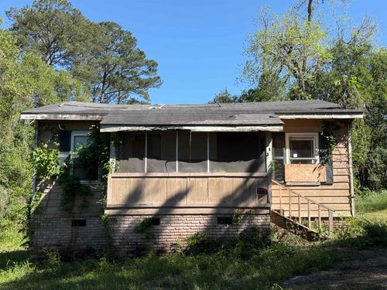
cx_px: 194
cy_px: 145
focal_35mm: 48
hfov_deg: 39.7
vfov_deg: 30.3
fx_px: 537
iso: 64
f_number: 1.78
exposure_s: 1/2208
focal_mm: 6.76
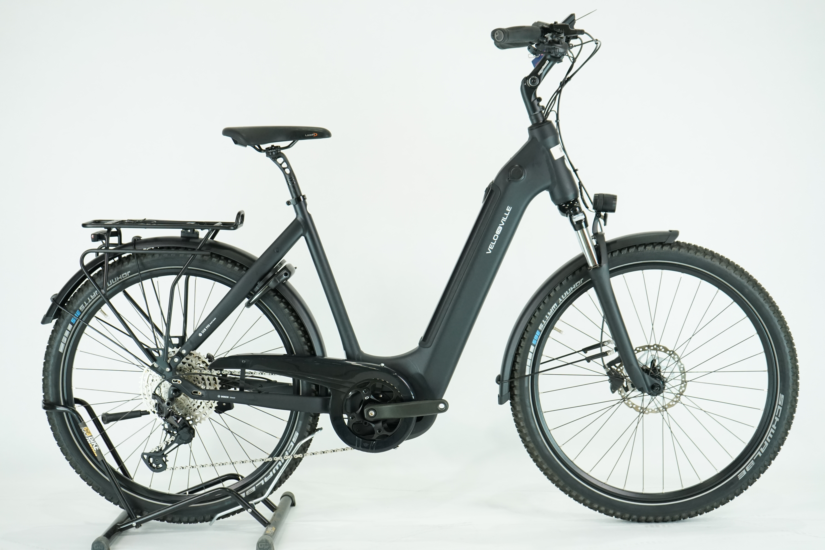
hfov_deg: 34.5
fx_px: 1329
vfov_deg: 23.4
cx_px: 412
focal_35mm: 58
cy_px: 275
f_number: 5
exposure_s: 1/200
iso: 1600
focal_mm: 58
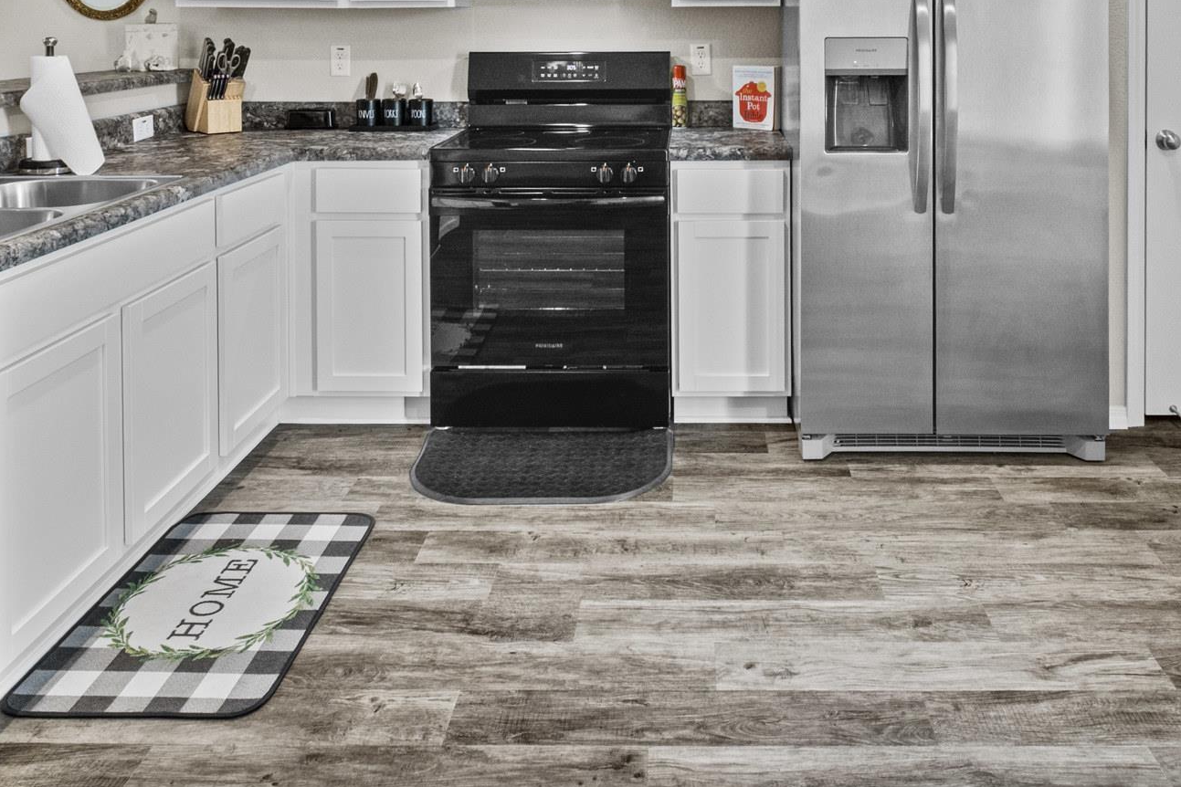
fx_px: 951
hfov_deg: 63.3
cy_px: 41
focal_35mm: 29
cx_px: 687
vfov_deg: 40.6
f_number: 7.1
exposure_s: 1/3
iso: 800
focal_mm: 10
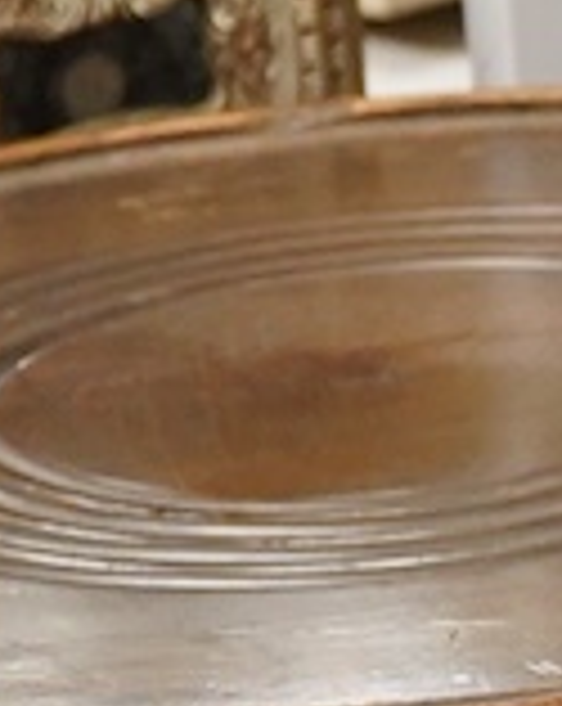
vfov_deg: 6.4
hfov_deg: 4.9
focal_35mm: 303
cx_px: 1403
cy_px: 465
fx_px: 6318
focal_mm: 30
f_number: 7.1
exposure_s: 1/160
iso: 2500
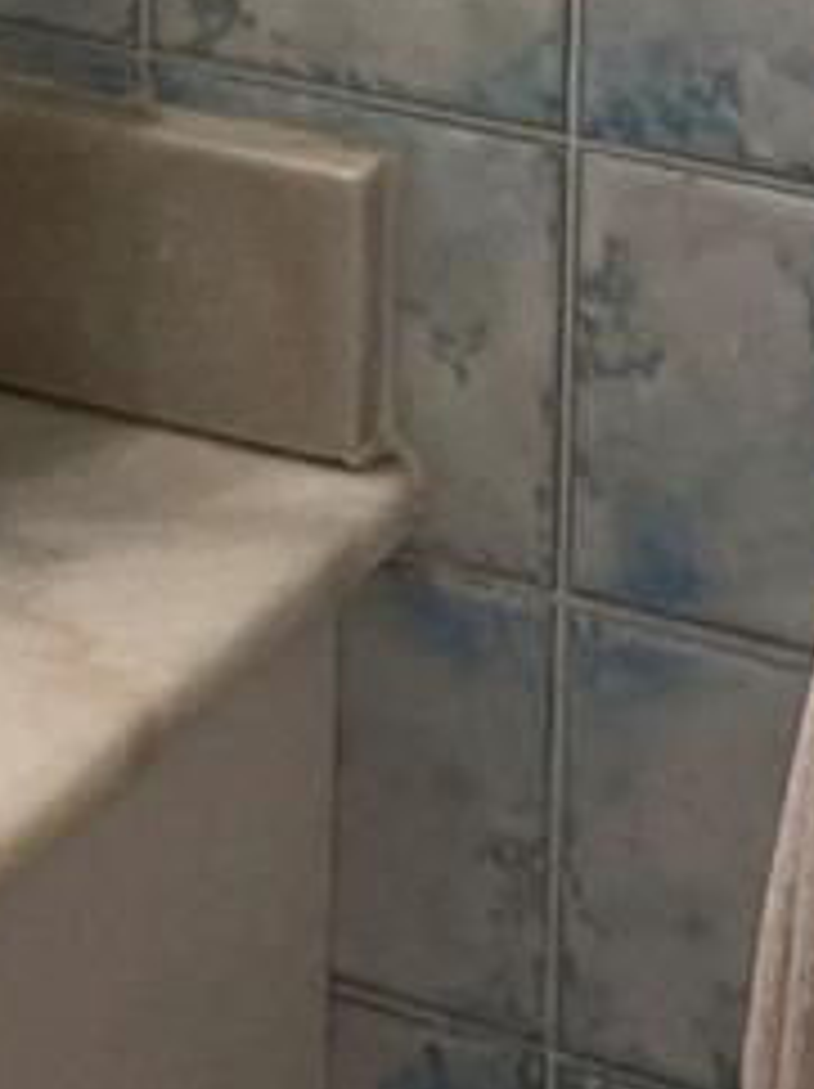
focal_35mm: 159
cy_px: -1323
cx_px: -558
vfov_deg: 10.9
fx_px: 4994
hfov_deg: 9.0
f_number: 1.6
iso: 32
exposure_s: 1/120
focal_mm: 5.1
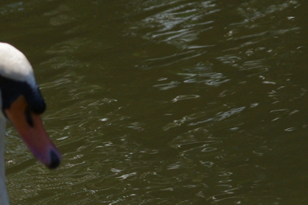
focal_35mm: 418
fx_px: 3573
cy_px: 162
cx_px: 9
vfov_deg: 3.3
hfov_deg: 4.9
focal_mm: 107.5
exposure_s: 1/1600
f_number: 6.3
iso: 400
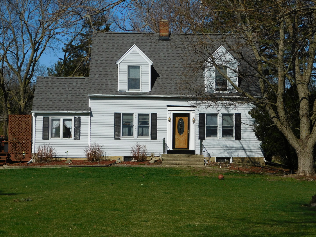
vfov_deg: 18.4
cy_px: 118
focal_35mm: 80
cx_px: 158
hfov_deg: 24.4
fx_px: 730
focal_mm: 14.2
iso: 125
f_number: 8.8
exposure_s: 1/500
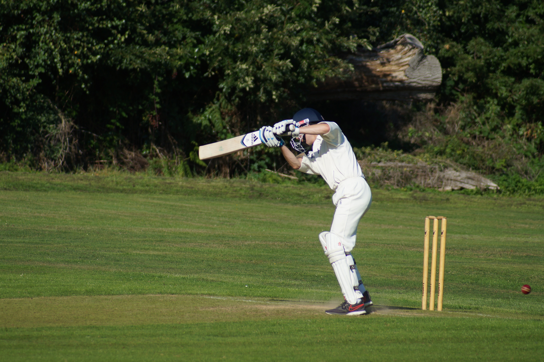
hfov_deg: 5.5
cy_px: 181
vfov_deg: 3.7
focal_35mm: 375
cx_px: 272
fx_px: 5661
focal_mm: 250
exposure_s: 1/500
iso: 100
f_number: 6.3
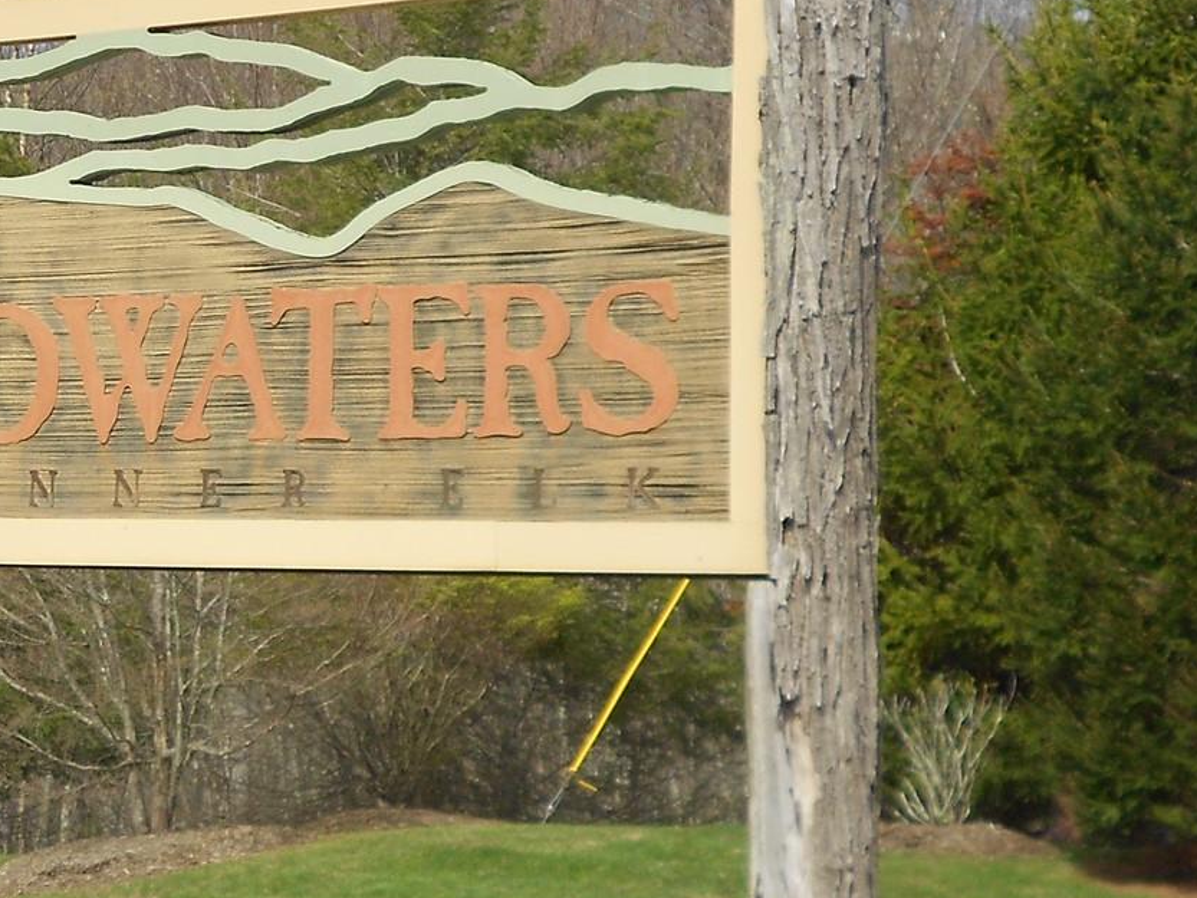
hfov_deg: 20.2
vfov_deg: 16.2
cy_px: 473
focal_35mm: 91
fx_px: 3147
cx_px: -234
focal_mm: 6.7
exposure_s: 1/640
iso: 80
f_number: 3.9
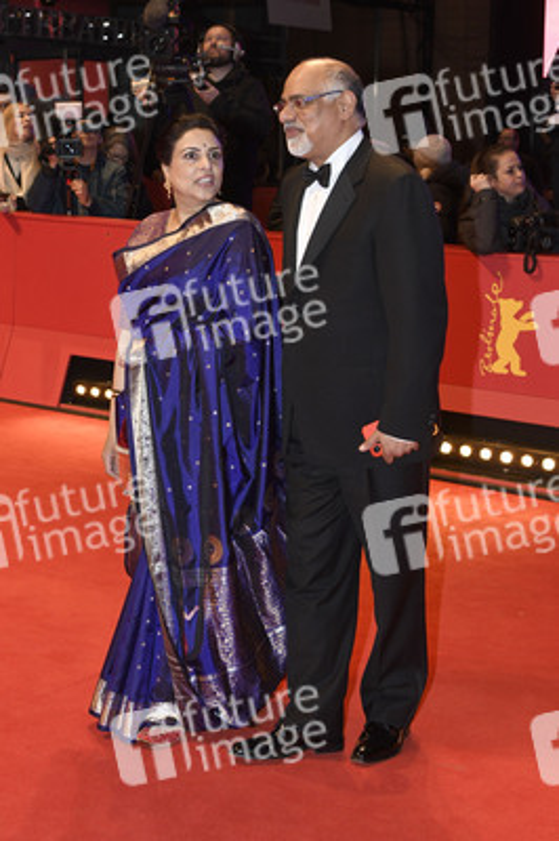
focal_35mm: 48
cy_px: 420
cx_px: 280
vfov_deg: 41.1
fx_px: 1120
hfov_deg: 28.0
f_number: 5.6
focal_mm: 48
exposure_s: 1/200
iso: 1250
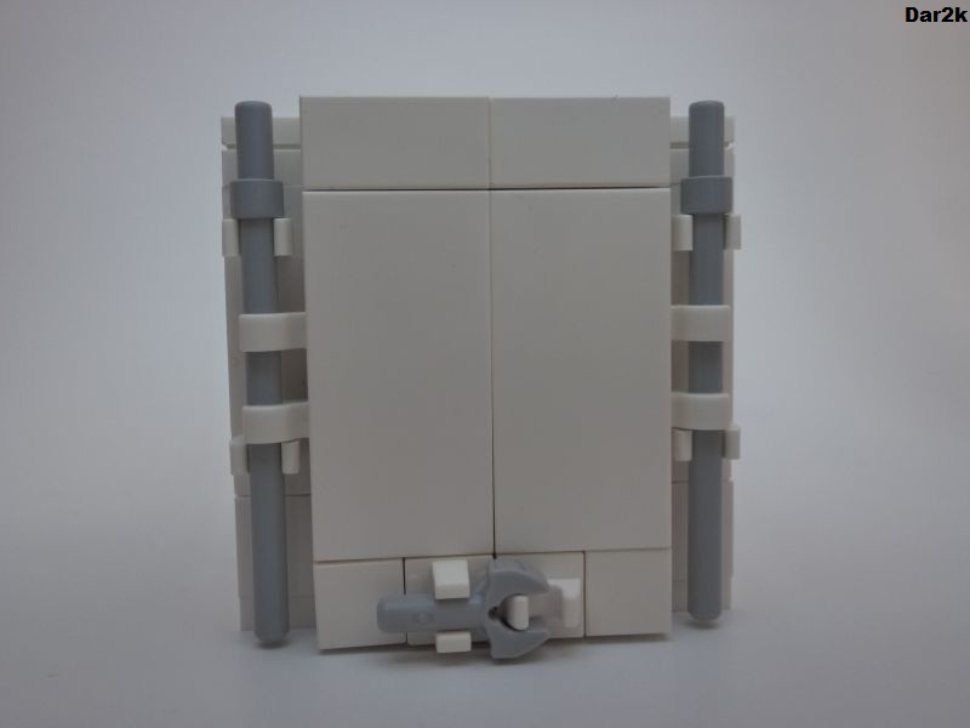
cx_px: 485
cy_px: 364
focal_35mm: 33
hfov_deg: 55.4
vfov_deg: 42.9
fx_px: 925
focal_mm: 5.9
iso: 400
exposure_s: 1/10
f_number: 3.6
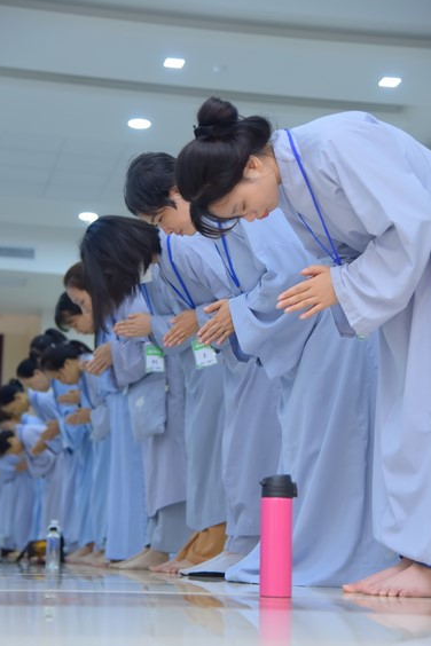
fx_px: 1365
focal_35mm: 76
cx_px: 193
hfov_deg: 17.9
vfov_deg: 26.6
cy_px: 347
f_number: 4.5
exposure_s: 1/125
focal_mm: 66
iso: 1000
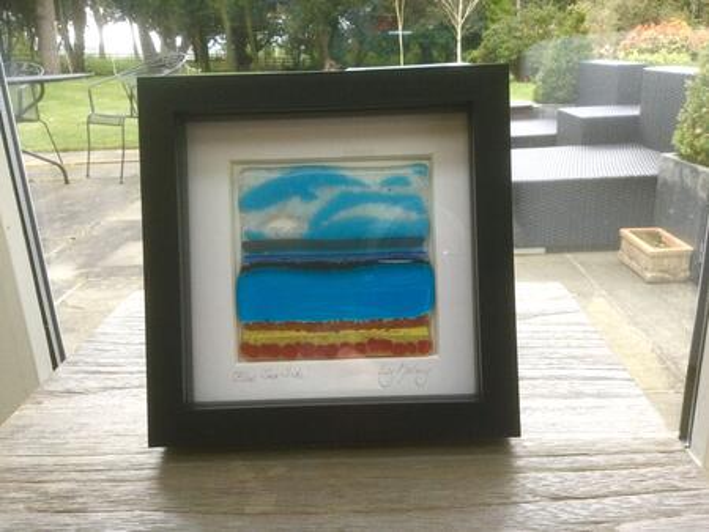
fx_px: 635
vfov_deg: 45.5
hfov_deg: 58.3
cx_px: 354
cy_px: 266
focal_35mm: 31
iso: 50
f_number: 2.4
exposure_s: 1/33
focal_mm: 3.3
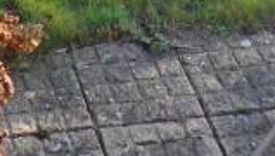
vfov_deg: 6.7
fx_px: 1227
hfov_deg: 12.4
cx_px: -73
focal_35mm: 168
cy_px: -288
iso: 80
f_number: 3.2
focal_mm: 3.9
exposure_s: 1/180
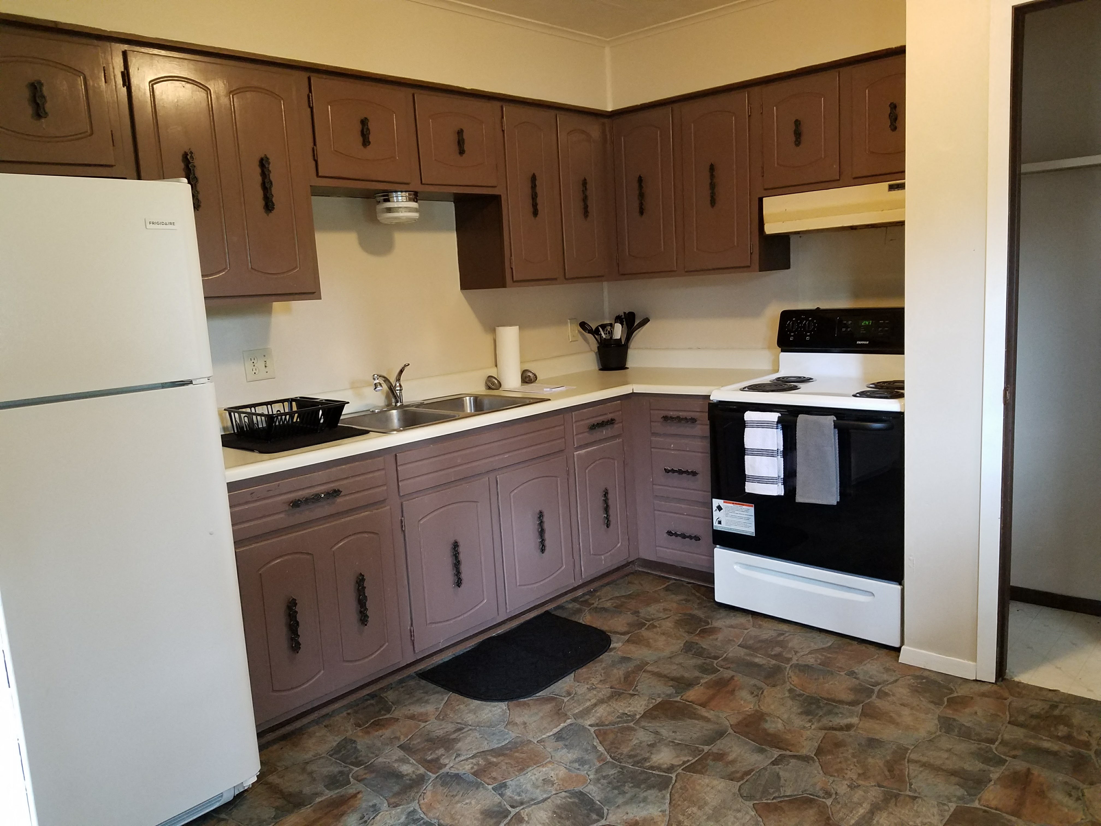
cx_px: 550
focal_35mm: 26
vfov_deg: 53.1
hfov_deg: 67.3
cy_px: 413
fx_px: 827
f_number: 1.7
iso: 200
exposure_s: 1/24
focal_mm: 4.2
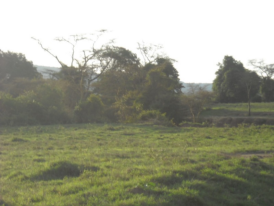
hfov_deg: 18.7
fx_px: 831
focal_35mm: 105
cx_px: 137
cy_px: 103
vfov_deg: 14.1
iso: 100
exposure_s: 1/250
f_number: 4.7
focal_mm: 17.1
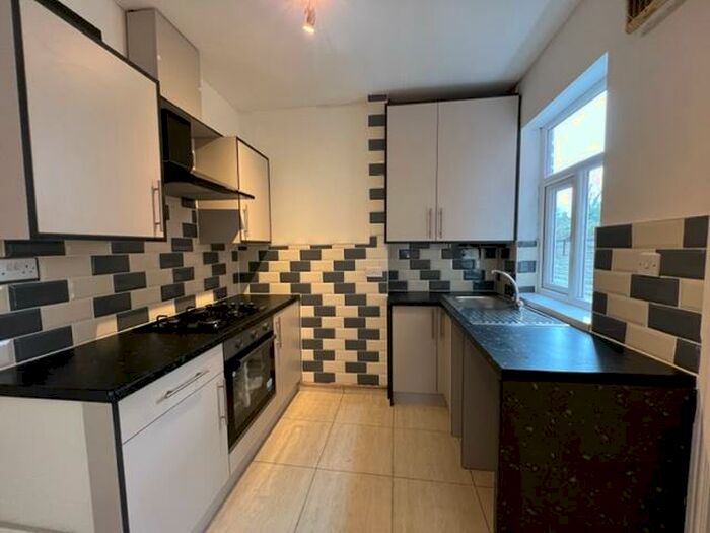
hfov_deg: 106.2
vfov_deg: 89.9
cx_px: 355
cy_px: 266
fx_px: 267
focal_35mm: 13
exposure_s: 1/50
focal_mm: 1.57
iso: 250
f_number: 1.8
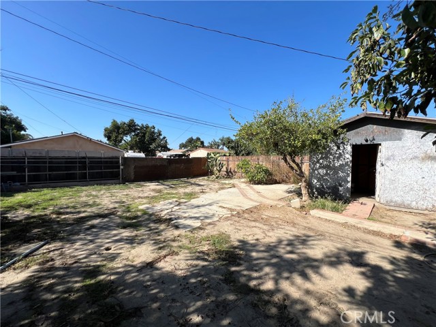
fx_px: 164
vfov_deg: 89.9
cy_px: 164
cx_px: 218
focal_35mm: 13
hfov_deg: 106.2
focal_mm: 1.57
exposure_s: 1/1429
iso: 32
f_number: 1.8
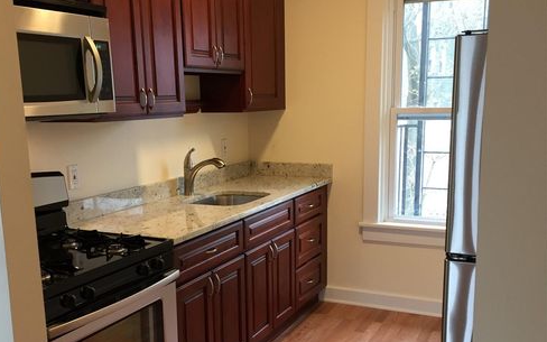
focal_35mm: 42
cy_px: 228
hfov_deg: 47.2
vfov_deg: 30.3
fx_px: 626
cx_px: 268
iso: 64
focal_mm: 4.15
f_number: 2.2
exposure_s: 1/30
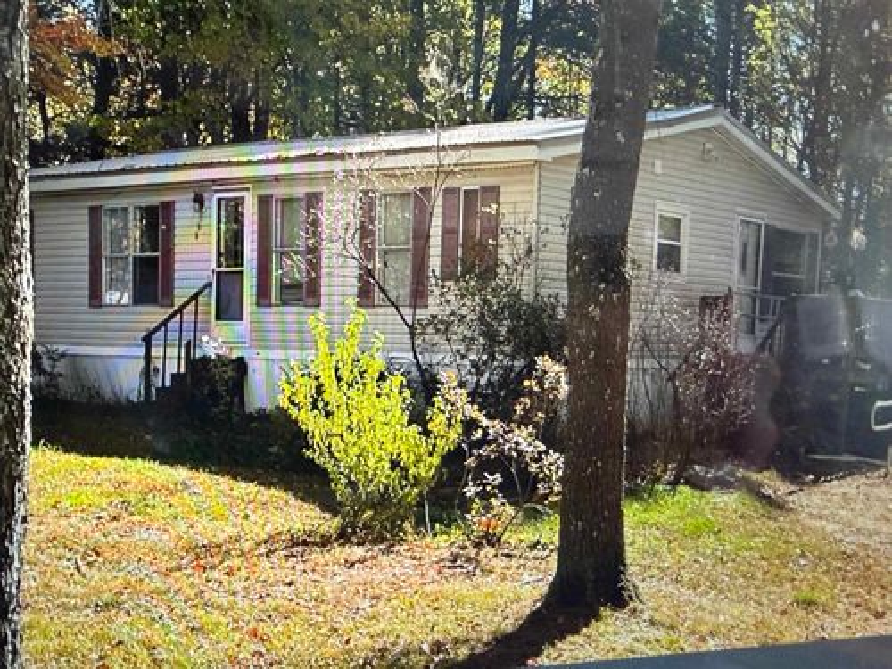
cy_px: 334
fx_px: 670
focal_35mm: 26
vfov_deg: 53.1
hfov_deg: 67.3
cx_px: 446
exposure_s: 1/60
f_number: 2.2
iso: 400
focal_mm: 2.22
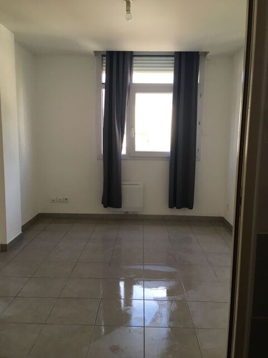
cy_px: 179
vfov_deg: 61.7
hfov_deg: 48.2
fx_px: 299
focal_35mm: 29
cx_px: 134
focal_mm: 4.15
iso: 25
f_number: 2.2
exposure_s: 1/30
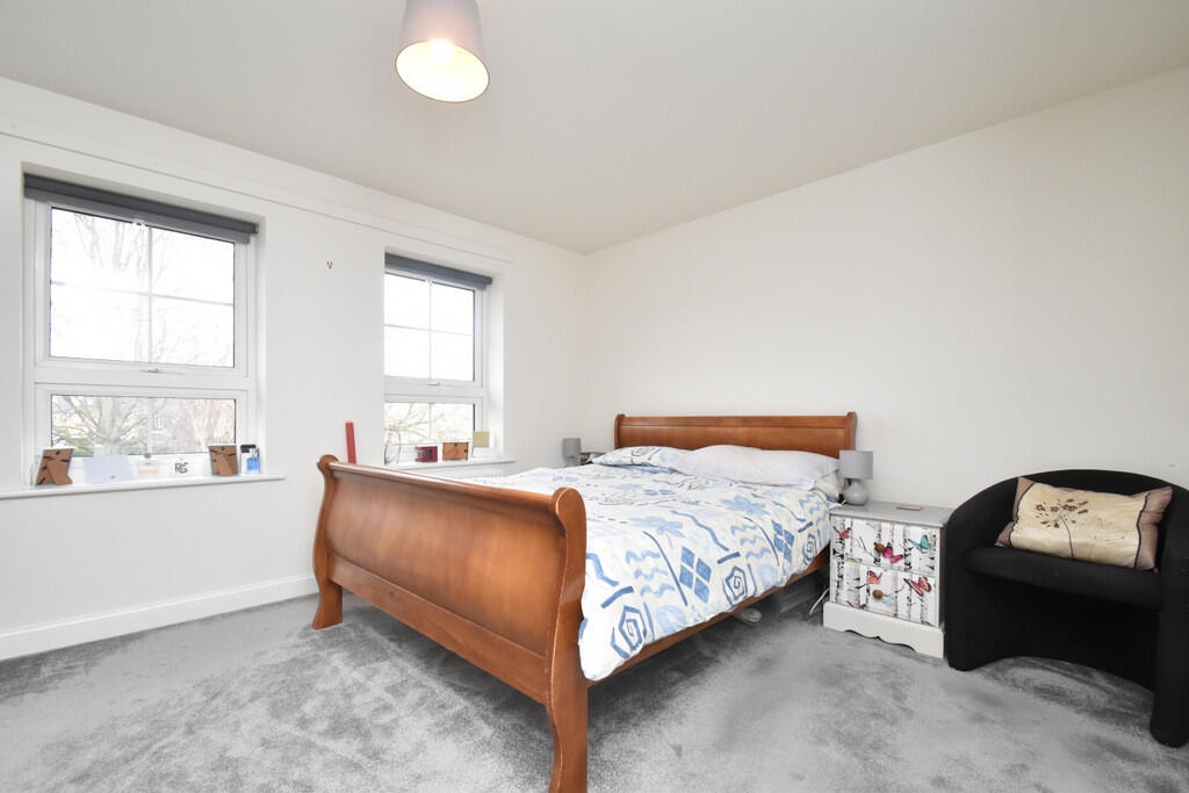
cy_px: 396
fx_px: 495
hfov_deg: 100.4
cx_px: 594
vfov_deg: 77.3
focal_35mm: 15
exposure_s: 1/60
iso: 1600
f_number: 9
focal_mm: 10
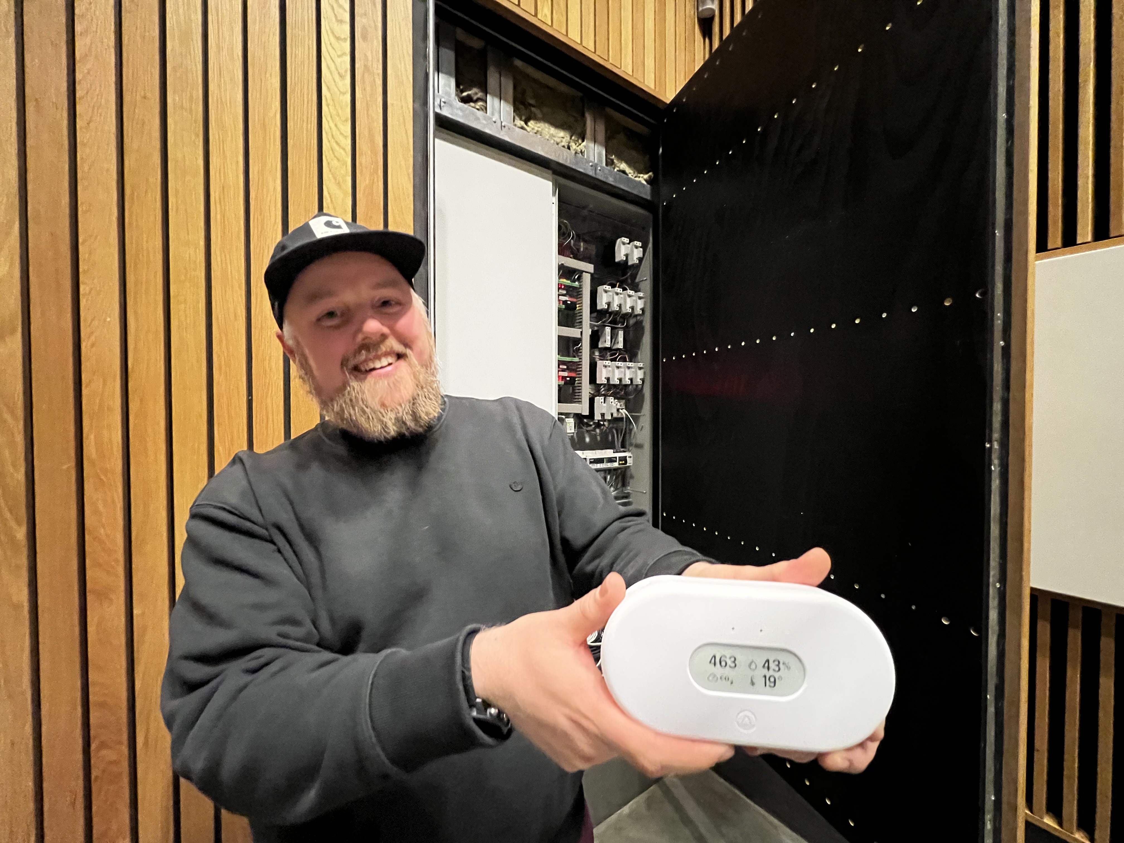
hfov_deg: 106.2
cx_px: 562
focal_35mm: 13
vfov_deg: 89.9
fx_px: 422
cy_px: 422
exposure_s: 1/25
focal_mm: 1.57
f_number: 1.8
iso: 1250
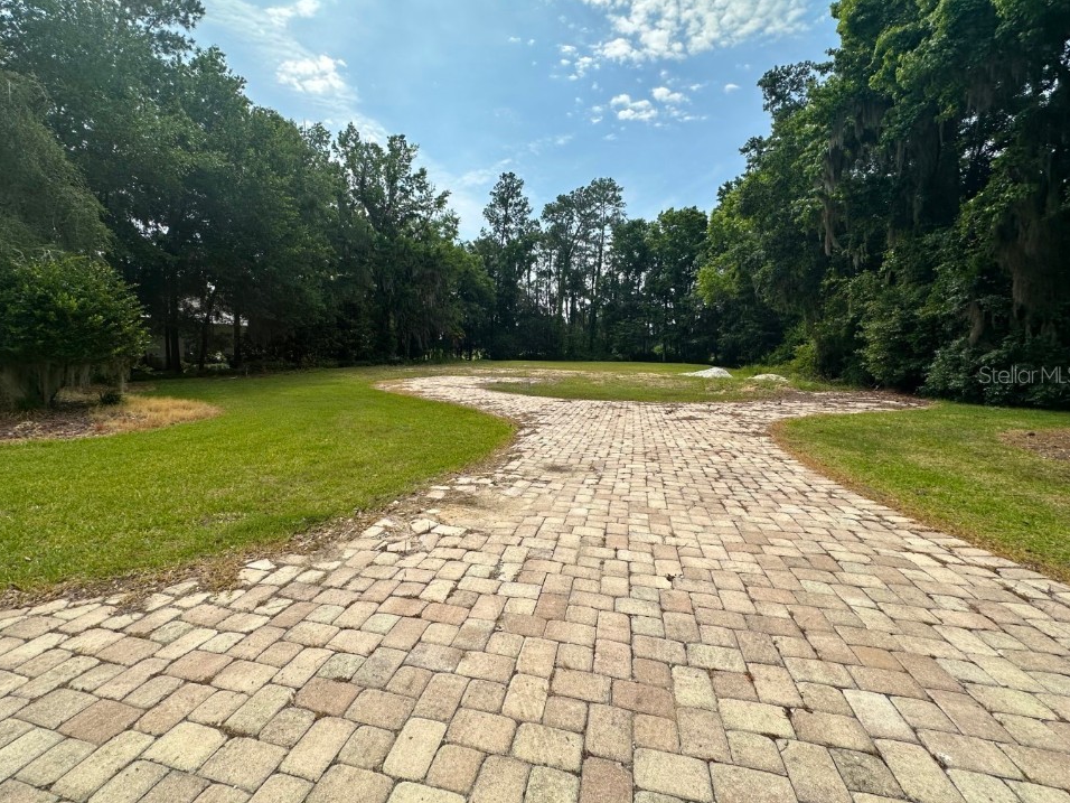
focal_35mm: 15
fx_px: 464
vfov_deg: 81.6
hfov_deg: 98.1
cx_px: 511
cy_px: 374
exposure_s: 1/2304
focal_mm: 2.22
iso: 50
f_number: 2.2
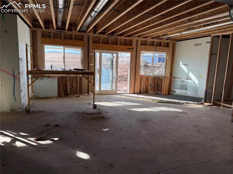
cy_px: 87
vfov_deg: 56.8
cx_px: 116
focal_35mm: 24
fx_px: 161
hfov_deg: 71.6
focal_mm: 6.76
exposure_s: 1/514
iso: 100
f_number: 1.78
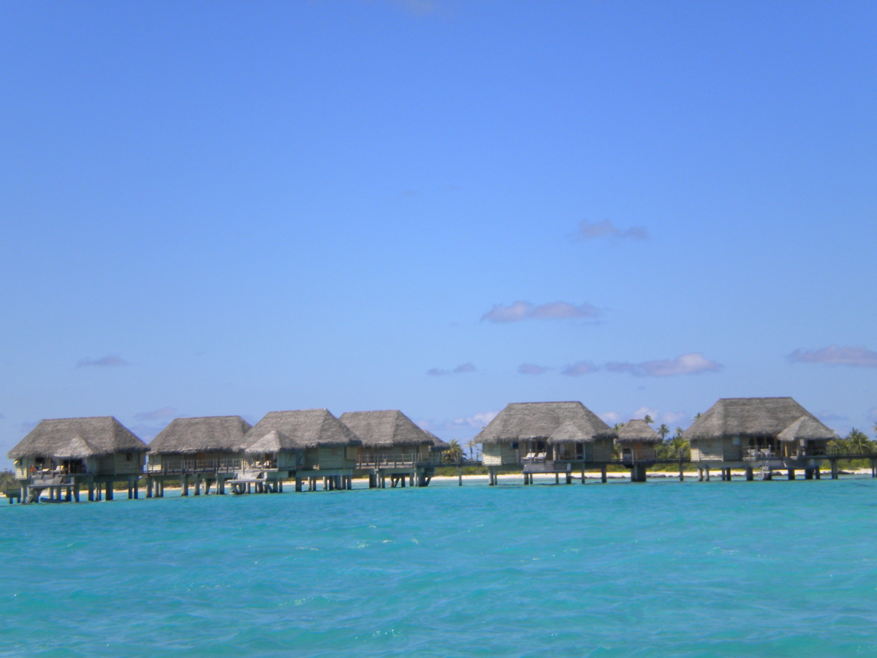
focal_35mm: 96
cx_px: 438
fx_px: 2432
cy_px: 329
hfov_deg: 20.4
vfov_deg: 15.4
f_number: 8
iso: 80
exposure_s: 1/313
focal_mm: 17.3
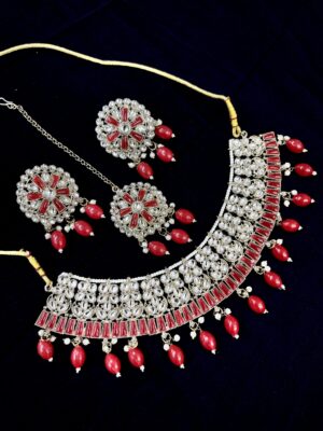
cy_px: 216
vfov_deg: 67.3
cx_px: 162
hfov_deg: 53.1
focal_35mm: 26
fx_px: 323
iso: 40
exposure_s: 1/100
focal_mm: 5.1
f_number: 1.6
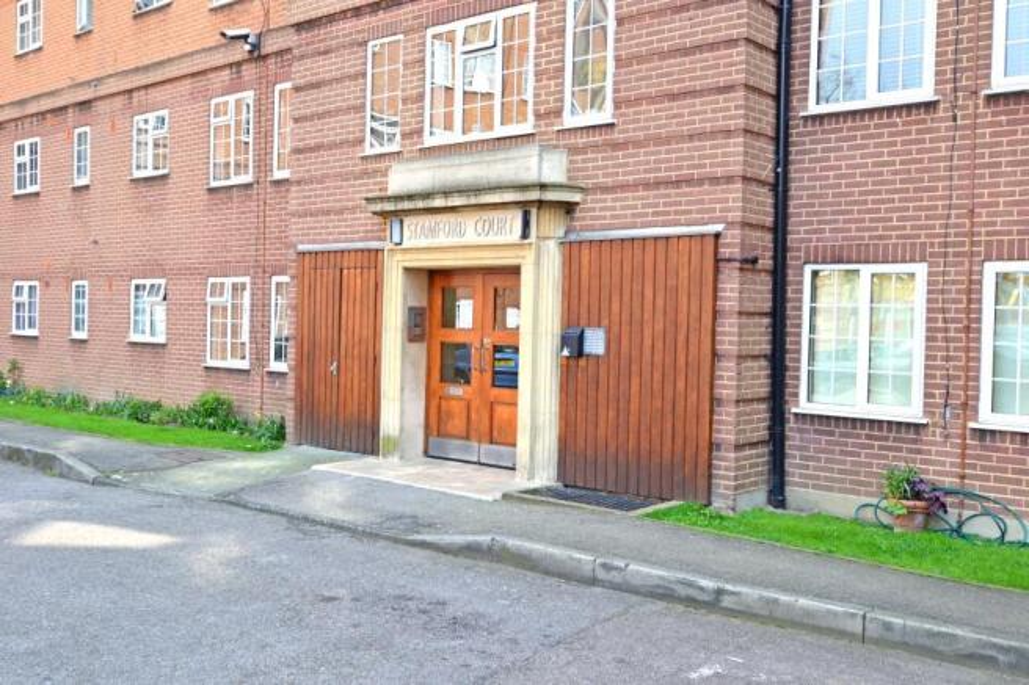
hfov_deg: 53.1
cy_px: 342
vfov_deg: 36.9
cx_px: 514
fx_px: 1029
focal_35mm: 36
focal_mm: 24
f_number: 5.6
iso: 125
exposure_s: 1/125
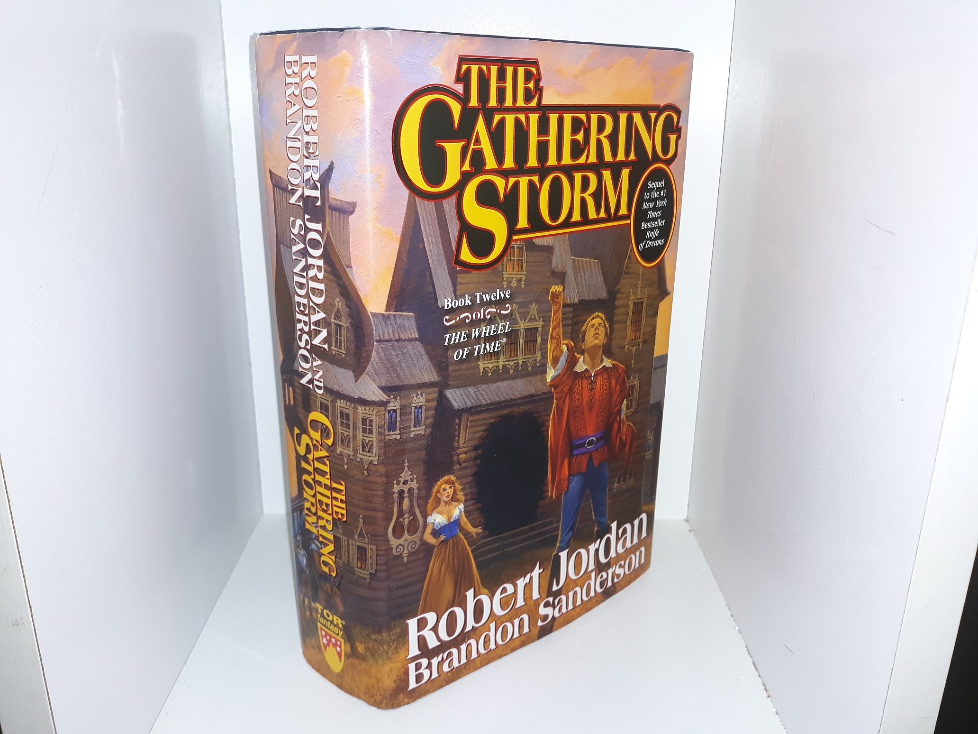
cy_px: 367
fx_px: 791
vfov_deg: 49.7
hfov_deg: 63.4
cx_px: 489
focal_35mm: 28
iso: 80
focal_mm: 3.7
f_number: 1.7
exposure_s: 1/120
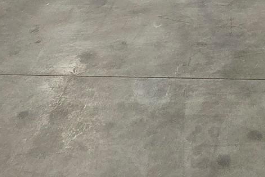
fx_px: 434
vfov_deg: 15.8
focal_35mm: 59
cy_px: -211
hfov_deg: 31.3
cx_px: 266
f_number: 2.2
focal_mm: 2.2
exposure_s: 1/60
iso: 500
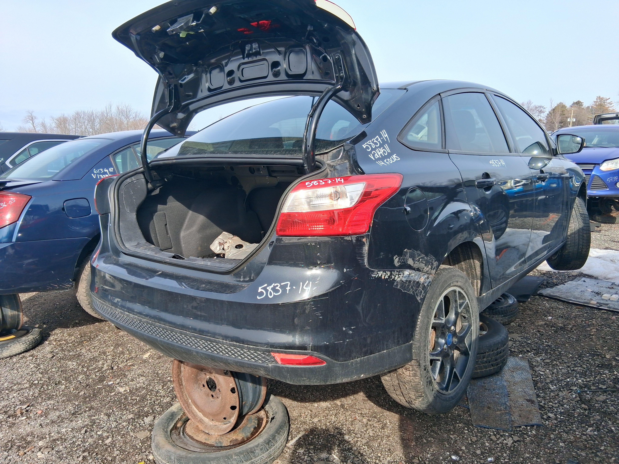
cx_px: 310
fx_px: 465
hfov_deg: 67.3
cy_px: 232
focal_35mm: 26
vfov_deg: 53.1
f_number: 1.8
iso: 25
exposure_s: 1/400
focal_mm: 3.98
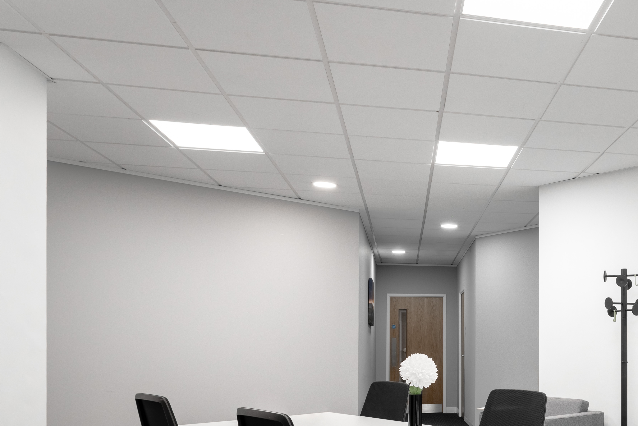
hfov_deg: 47.7
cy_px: 337
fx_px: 638
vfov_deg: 35.8
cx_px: 573
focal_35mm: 36
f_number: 9
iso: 320
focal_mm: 20
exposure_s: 1/125
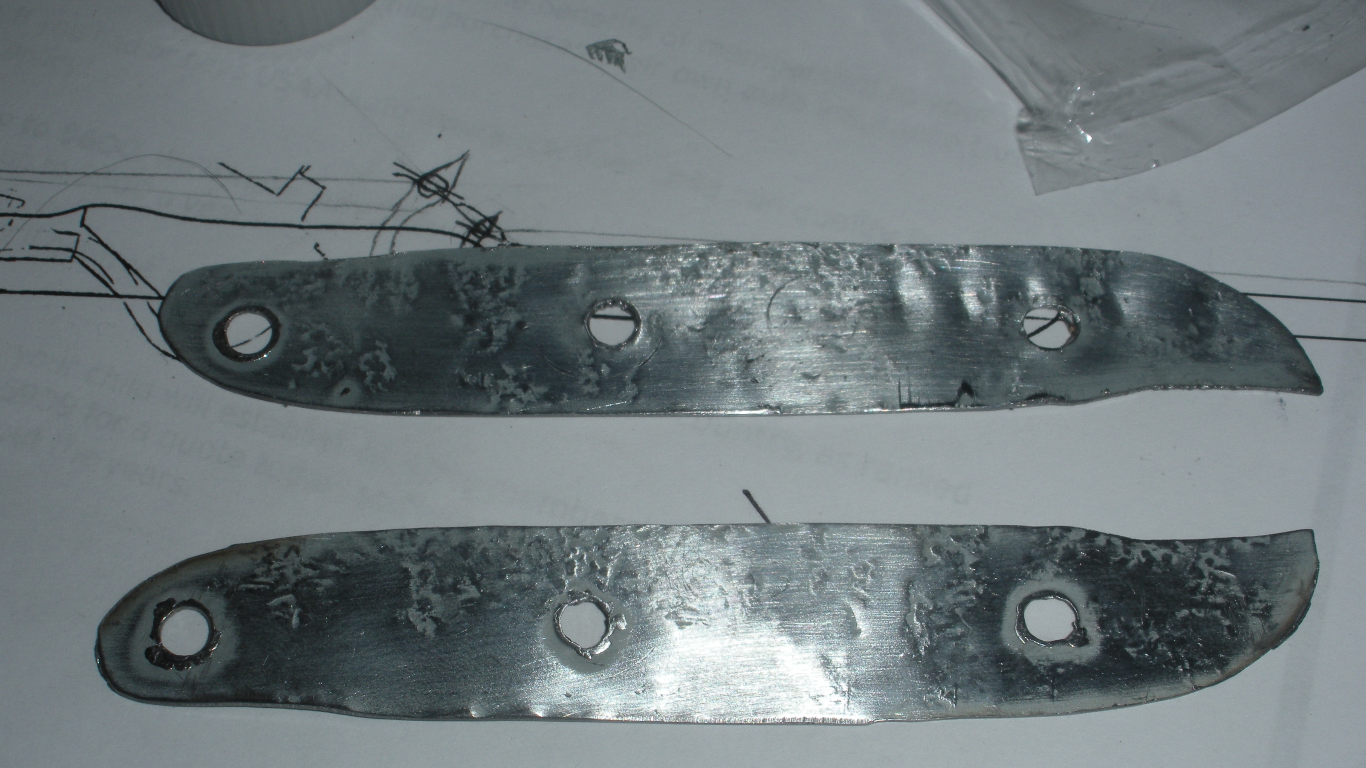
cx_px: 681
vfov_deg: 21.0
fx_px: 2064
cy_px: 464
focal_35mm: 57
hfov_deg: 36.6
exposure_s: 1/60
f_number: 7
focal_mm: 9.1
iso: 64
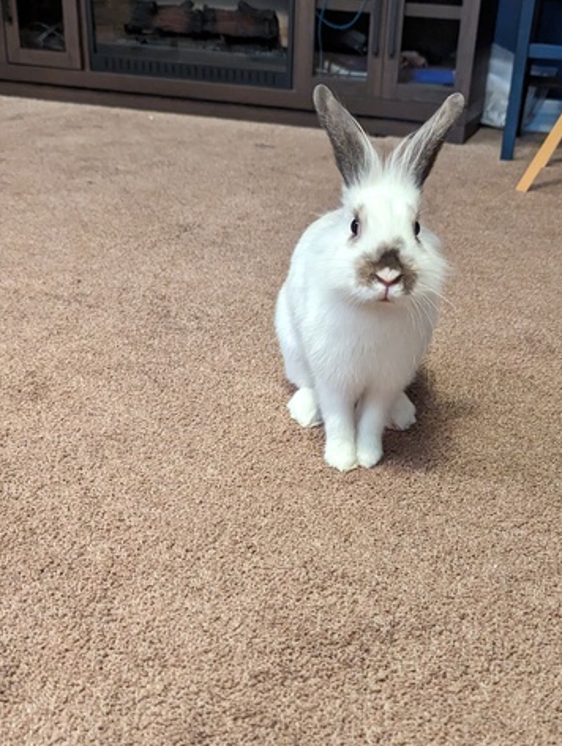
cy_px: 448
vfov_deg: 47.5
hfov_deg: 36.7
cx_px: 354
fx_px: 842
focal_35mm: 39
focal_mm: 6.81
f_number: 1.85
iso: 1787
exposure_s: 1/60
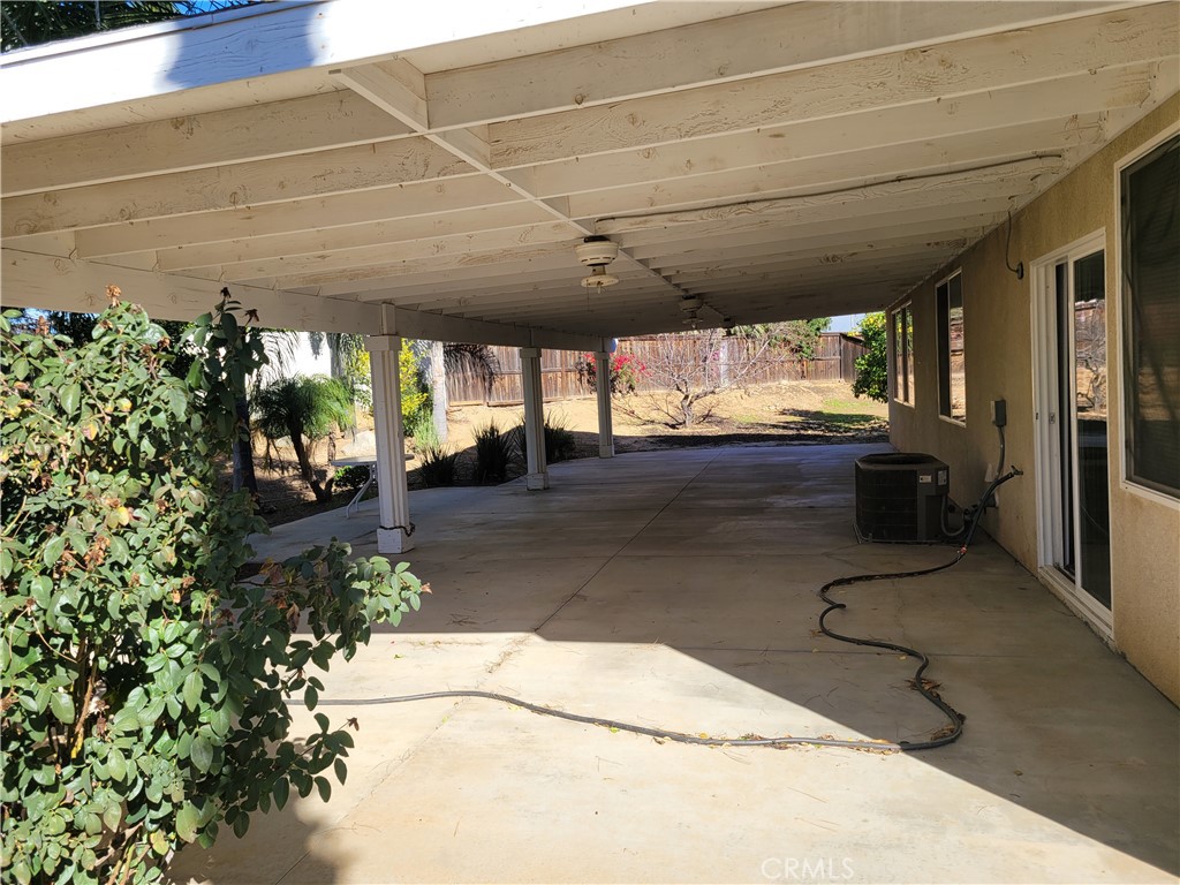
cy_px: 442
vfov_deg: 53.1
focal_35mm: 26
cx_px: 590
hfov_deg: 67.3
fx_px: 886
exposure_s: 1/1332
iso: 40
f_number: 1.8
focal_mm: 5.4
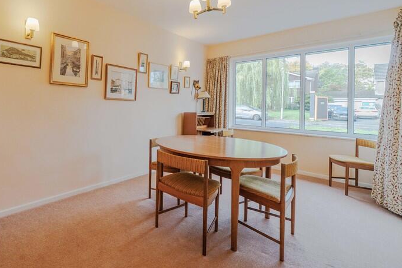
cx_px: 134
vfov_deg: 66.5
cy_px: 104
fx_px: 201
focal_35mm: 18
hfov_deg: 86.8
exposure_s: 1/60
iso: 500
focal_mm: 12
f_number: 5.6
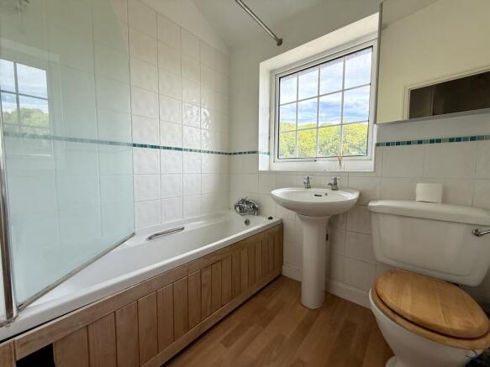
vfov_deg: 85.7
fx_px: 198
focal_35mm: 14
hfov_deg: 102.1
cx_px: 245
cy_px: 184
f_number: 2.2
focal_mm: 2.22
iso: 50
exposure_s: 1/136
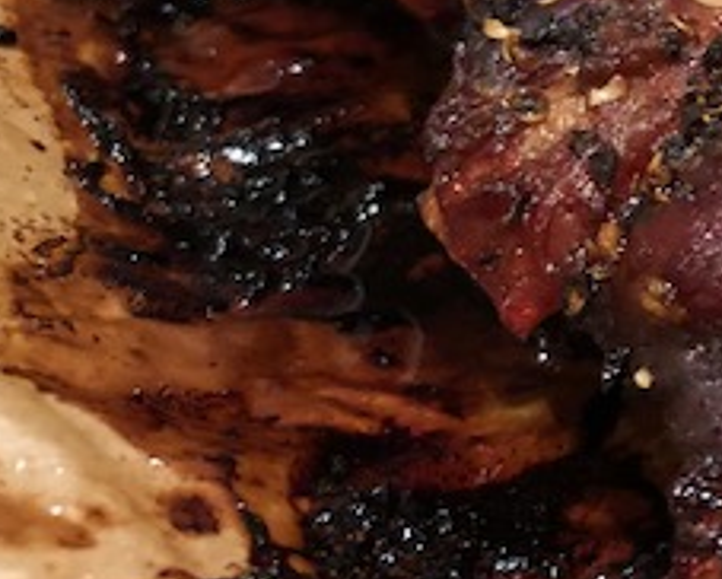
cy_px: 83
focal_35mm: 77
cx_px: 945
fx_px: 1647
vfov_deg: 19.6
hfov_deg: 22.1
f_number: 1.8
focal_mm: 4
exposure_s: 1/4
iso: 100
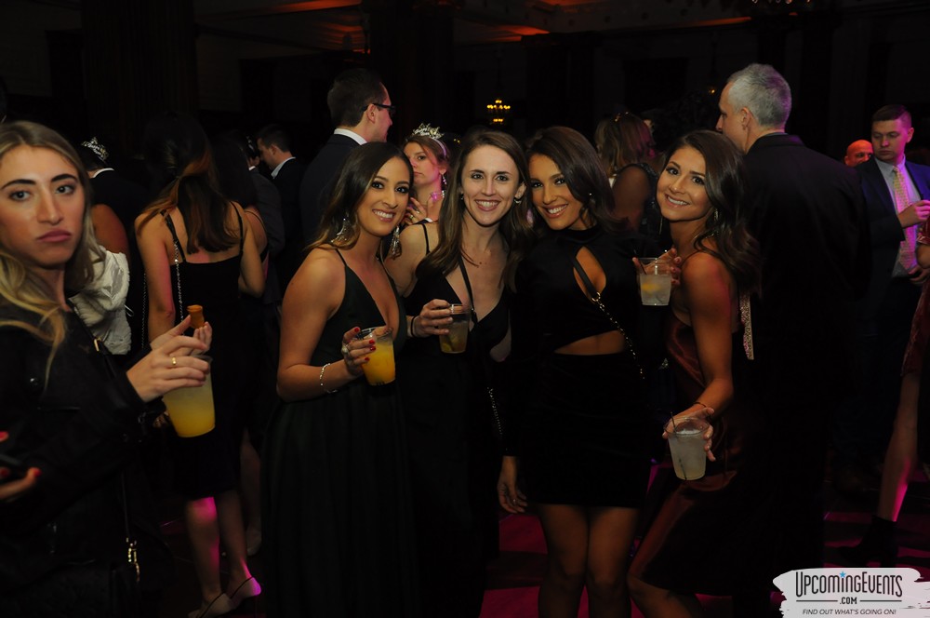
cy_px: 309
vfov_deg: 35.4
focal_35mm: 38
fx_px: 967
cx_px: 465
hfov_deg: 51.3
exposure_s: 1/60
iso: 800
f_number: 5.6
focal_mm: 25
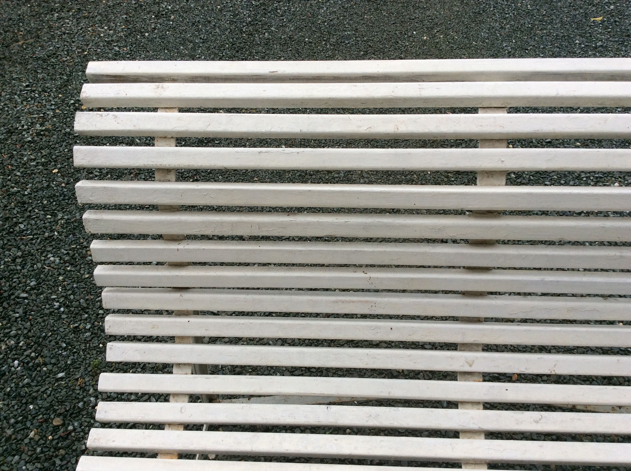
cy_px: 236
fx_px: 582
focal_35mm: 32
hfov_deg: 56.9
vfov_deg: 44.1
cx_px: 316
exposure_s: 1/525
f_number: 2.4
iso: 32
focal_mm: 3.3
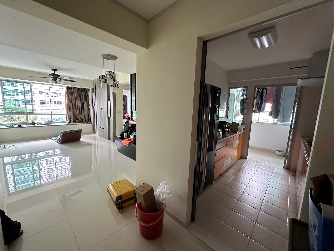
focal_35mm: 14
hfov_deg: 102.1
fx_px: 135
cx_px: 167
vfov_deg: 85.7
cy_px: 126
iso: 320
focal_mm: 2.22
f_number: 2.2
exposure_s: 1/70
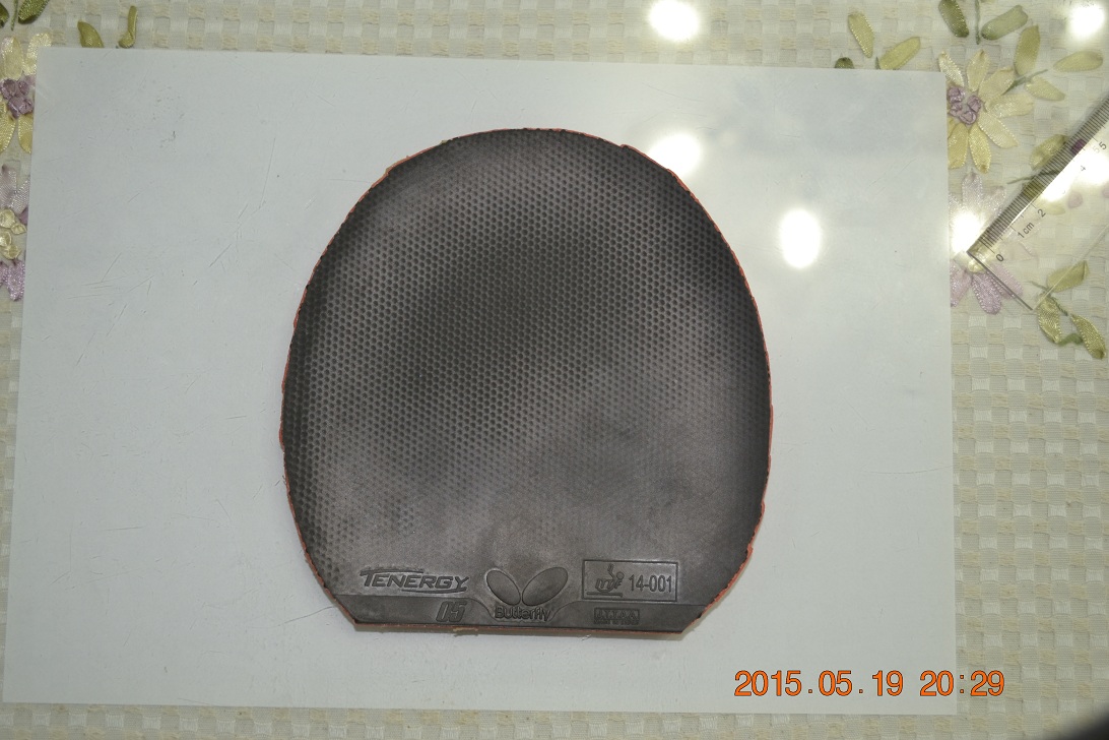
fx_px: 1294
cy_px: 370
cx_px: 554
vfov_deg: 31.9
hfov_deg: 46.4
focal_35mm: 42
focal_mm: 28
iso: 250
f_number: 4.5
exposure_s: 1/15
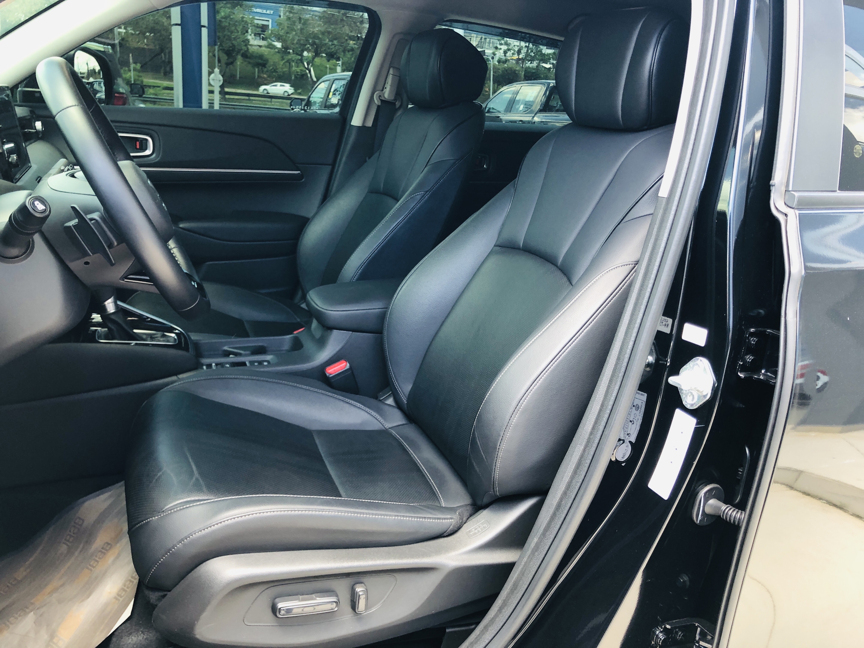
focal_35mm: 28
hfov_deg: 63.4
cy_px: 324
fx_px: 699
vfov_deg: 49.7
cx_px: 432
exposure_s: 1/30
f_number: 1.8
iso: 25
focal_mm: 3.99
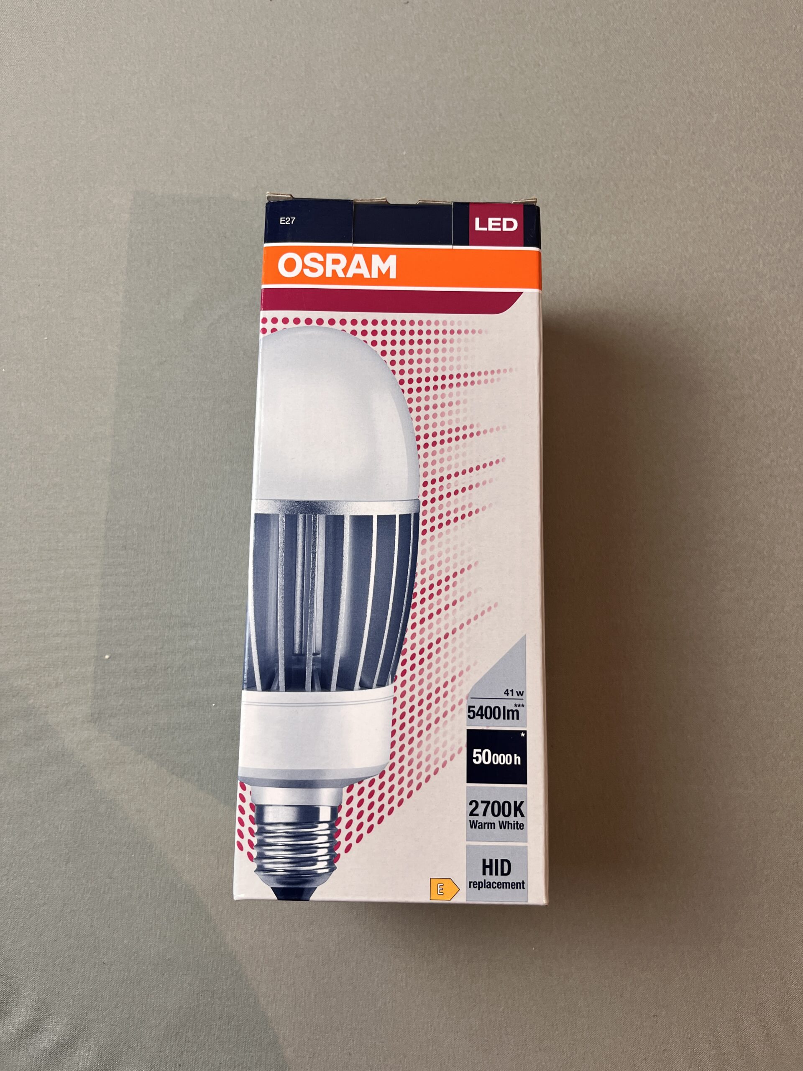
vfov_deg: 67.3
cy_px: 536
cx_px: 402
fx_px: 804
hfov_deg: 53.1
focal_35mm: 26
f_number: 1.6
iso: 80
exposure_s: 1/100
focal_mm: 5.1
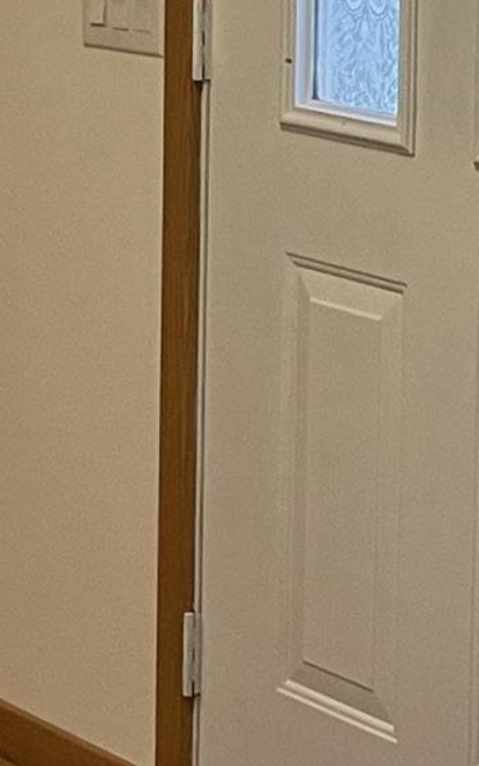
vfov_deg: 13.9
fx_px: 3112
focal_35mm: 149
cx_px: 328
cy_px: 34
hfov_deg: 8.8
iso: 200
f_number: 1.6
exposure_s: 1/60
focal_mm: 5.1
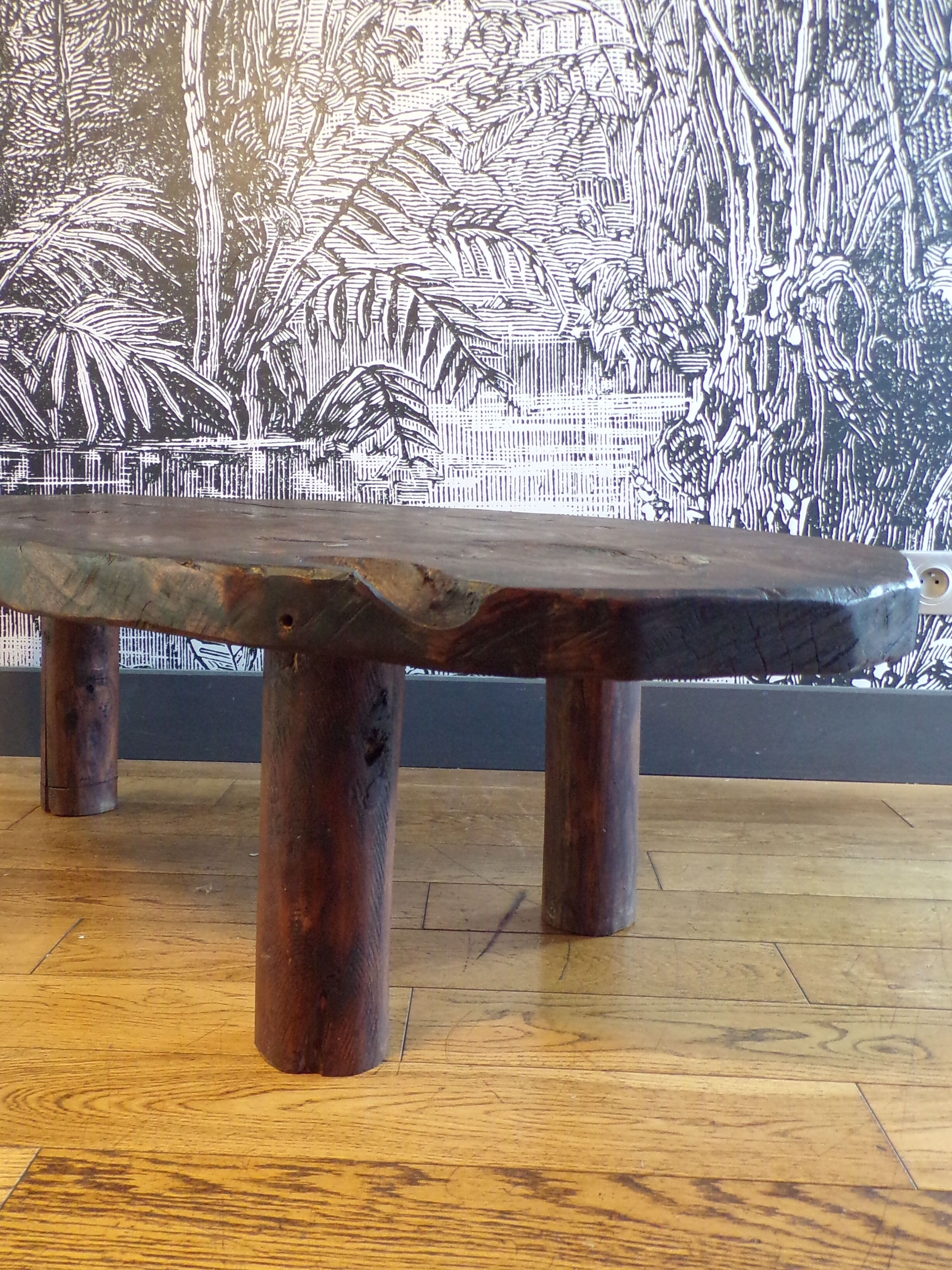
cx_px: 399
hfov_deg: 41.7
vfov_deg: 54.0
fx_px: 1247
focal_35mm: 34
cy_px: 631
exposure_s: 1/17
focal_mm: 4.3
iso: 317
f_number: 3
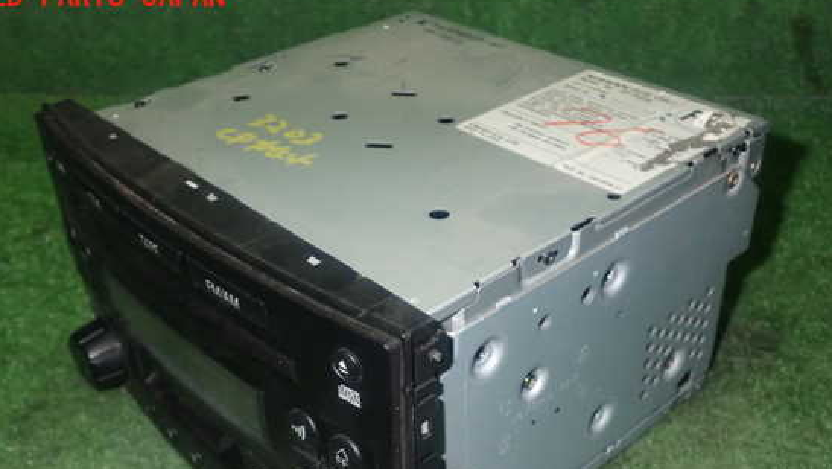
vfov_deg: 27.5
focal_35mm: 43
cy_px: 320
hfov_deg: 47.3
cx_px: 405
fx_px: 949
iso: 800
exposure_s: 1/40
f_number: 7.1
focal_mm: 6.37
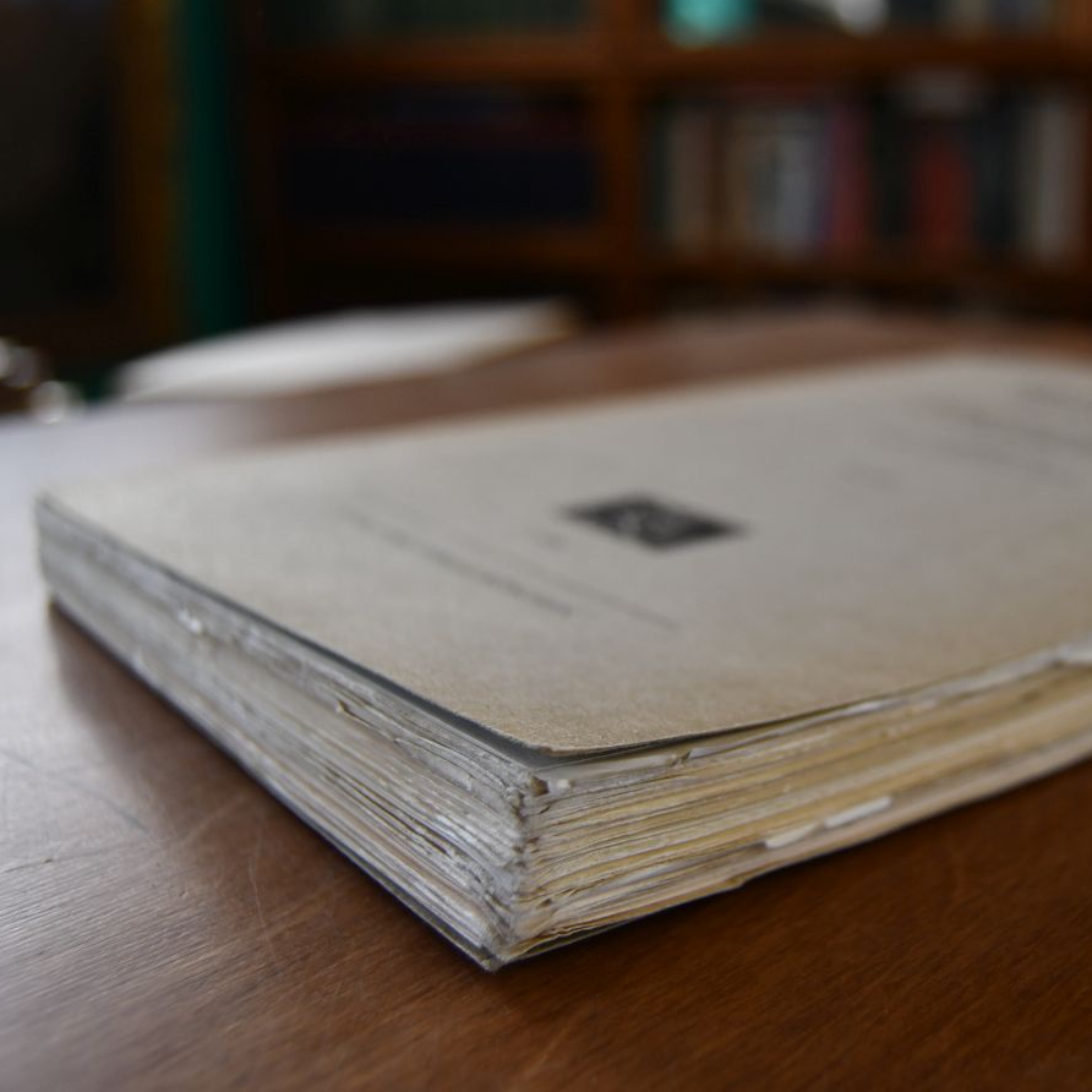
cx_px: 819
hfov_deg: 37.4
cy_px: 527
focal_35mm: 44
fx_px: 1570
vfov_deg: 38.3
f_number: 4
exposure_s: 1/250
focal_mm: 22
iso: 400
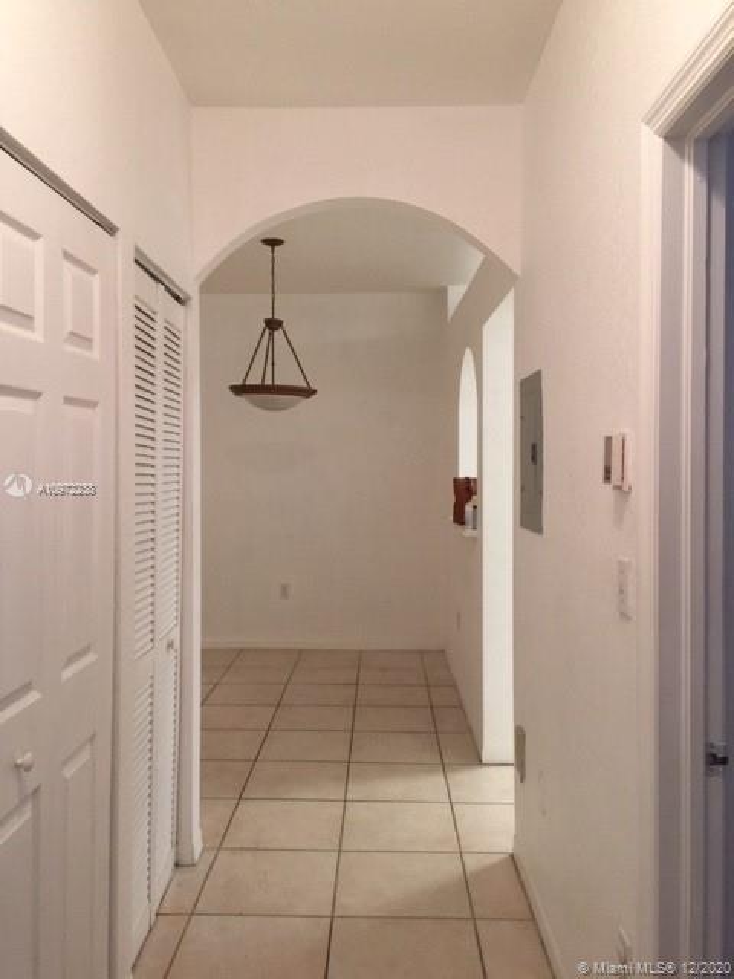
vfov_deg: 61.7
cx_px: 367
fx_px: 820
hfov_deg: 48.2
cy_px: 490
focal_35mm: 29
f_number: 2.2
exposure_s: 1/15
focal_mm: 4.15
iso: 100
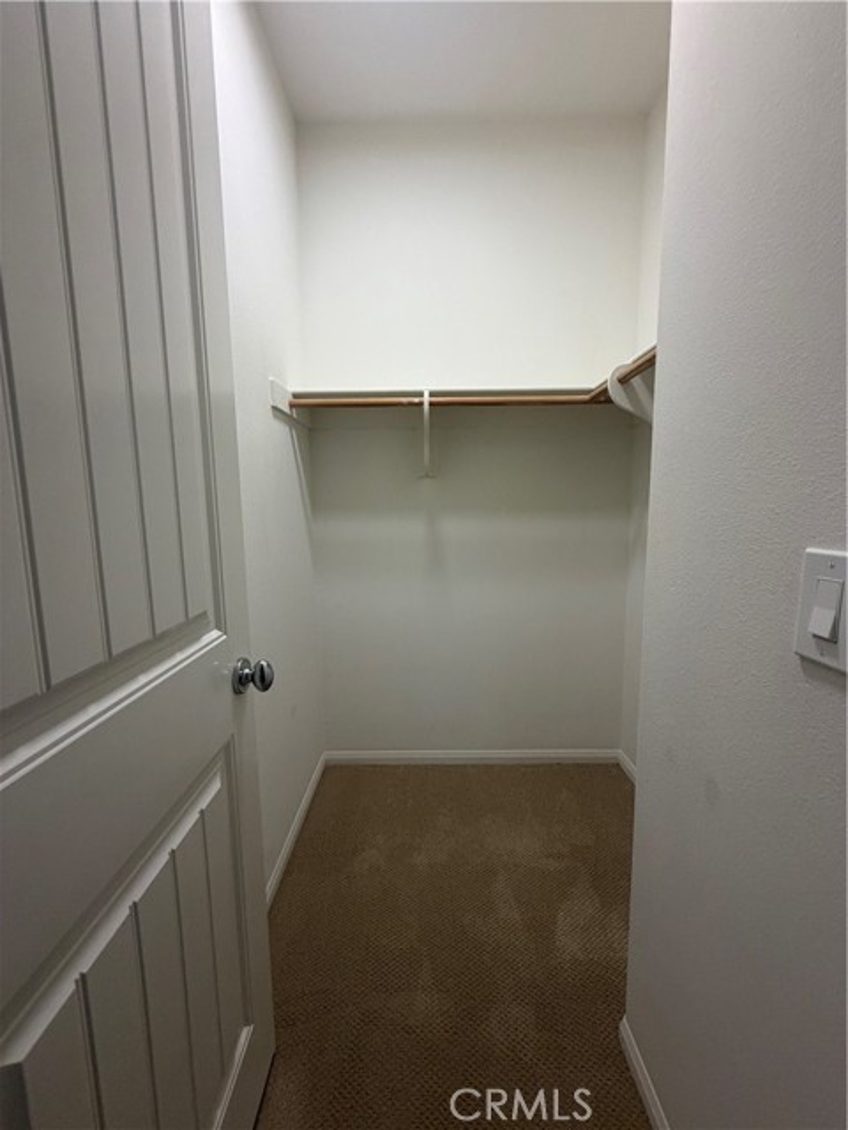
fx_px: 457
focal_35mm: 14
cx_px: 424
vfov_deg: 102.1
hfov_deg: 85.7
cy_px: 565
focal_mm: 2.22
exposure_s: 1/120
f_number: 2.2
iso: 200
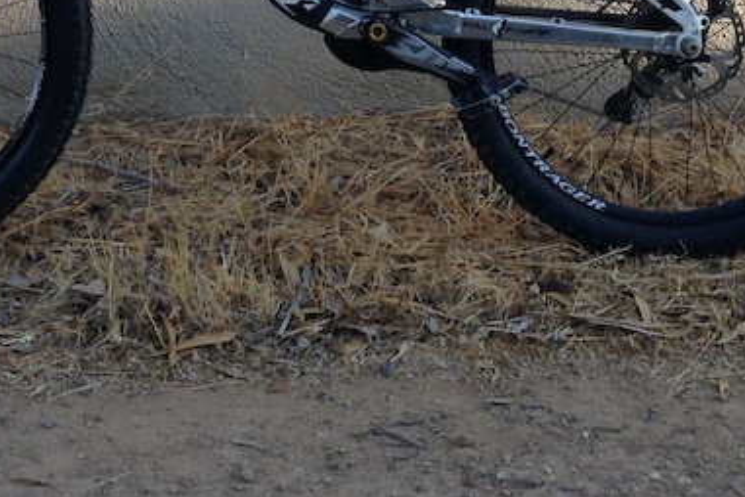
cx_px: 291
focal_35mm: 72
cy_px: -84
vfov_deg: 18.1
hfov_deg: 28.0
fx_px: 1490
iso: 32
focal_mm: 3.3
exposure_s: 1/142
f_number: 2.4
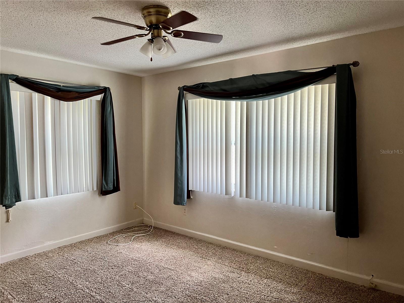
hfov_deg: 67.3
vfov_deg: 53.1
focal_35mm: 26
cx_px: 202
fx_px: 303
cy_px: 152
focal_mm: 5.7
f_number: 1.5
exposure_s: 1/60
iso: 100
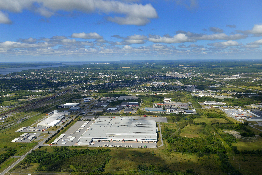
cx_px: 131
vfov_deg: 41.1
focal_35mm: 32
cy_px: 88
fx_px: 233
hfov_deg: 58.7
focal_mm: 32
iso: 100
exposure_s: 1/250
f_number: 8
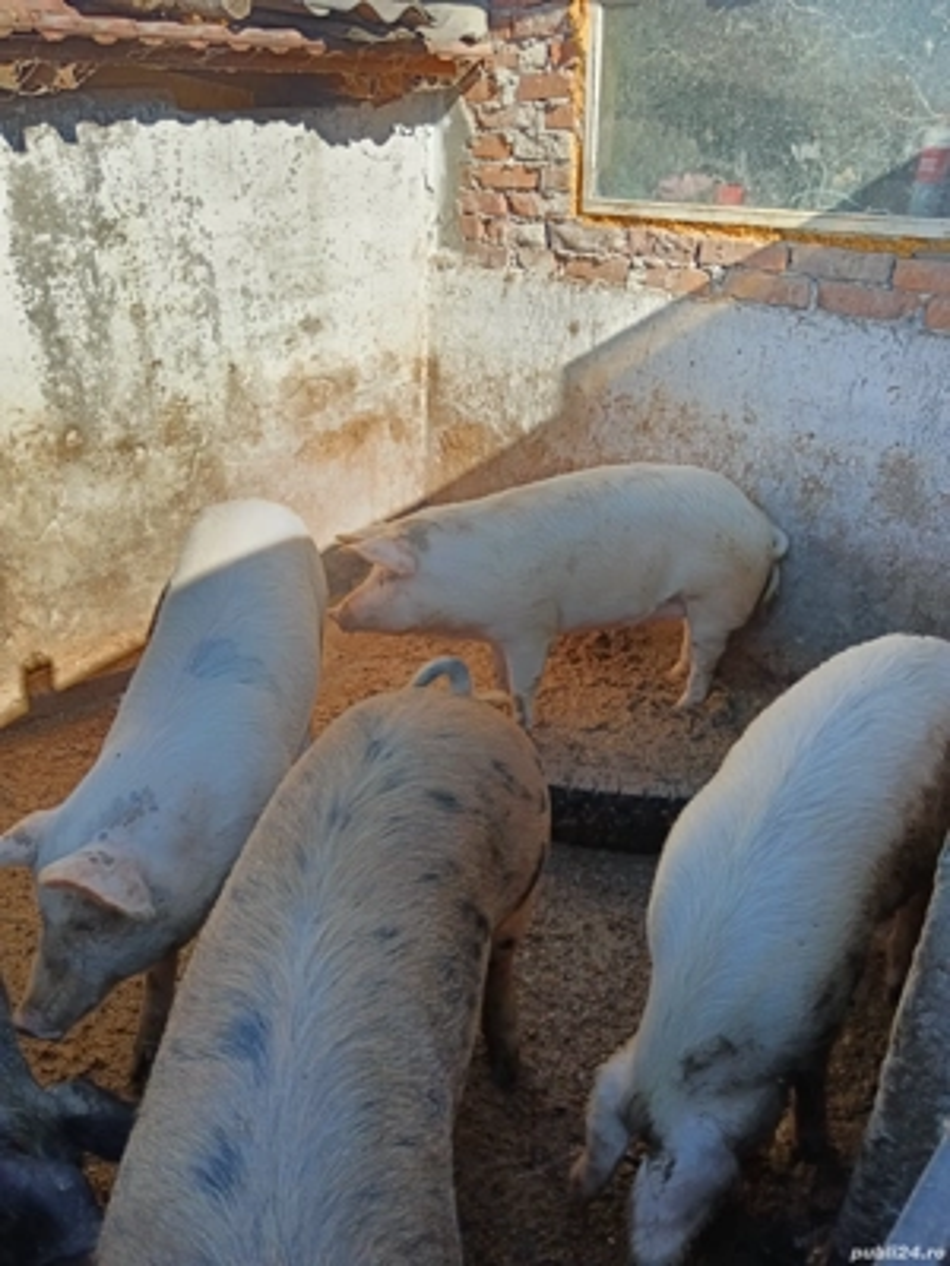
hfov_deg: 51.4
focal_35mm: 27
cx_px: 475
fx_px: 988
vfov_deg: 65.3
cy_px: 633
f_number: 1.9
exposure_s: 1/424
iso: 100
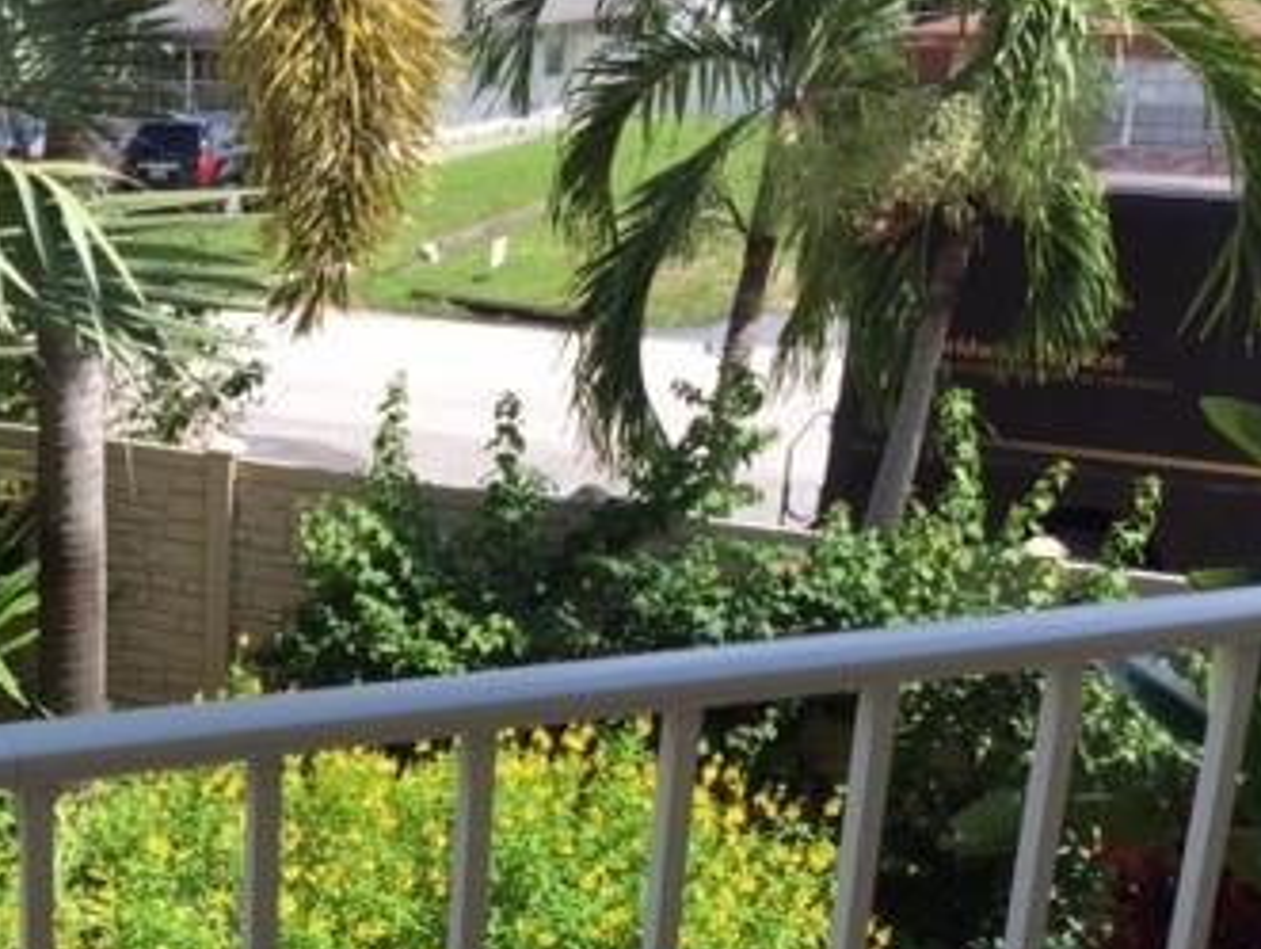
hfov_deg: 32.0
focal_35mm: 56
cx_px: 46
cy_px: 694
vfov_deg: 25.9
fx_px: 2042
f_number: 2.2
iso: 32
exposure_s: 1/920
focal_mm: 4.15
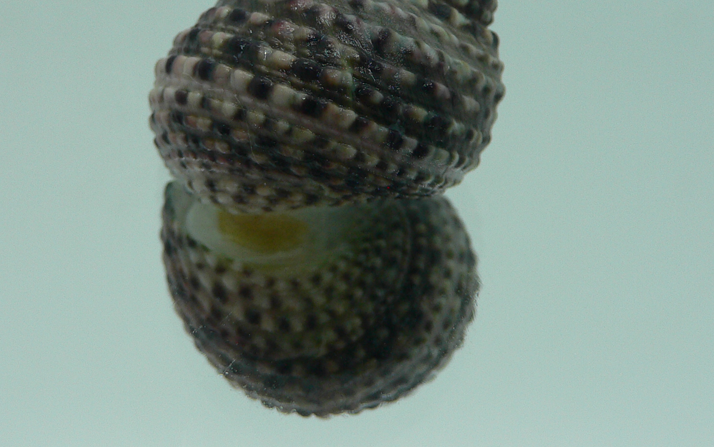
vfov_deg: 25.1
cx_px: 333
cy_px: 115
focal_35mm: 51
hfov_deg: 39.6
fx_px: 992
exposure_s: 1/60
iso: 100
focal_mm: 4.6
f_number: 2.8
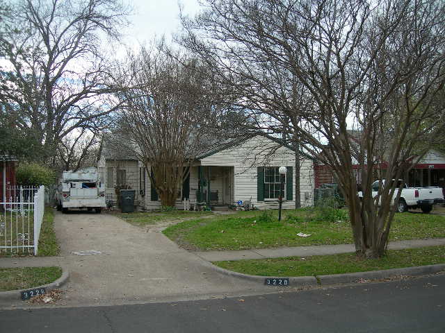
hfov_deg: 49.0
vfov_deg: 37.7
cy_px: 166
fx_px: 489
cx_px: 222
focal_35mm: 38
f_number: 2.8
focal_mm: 7.8
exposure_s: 1/348
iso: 50
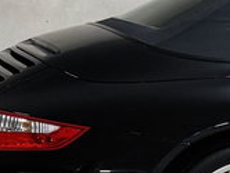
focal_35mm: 111
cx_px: 392
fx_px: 739
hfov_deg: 15.6
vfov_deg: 13.1
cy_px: -29
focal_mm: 6.76
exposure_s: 1/50
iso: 160
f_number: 1.78
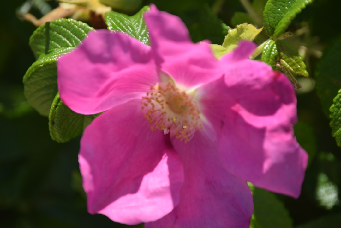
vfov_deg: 4.6
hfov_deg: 6.9
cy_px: 114
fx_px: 2841
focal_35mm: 300
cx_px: 170
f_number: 5.6
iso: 100
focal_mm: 200
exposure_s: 1/320
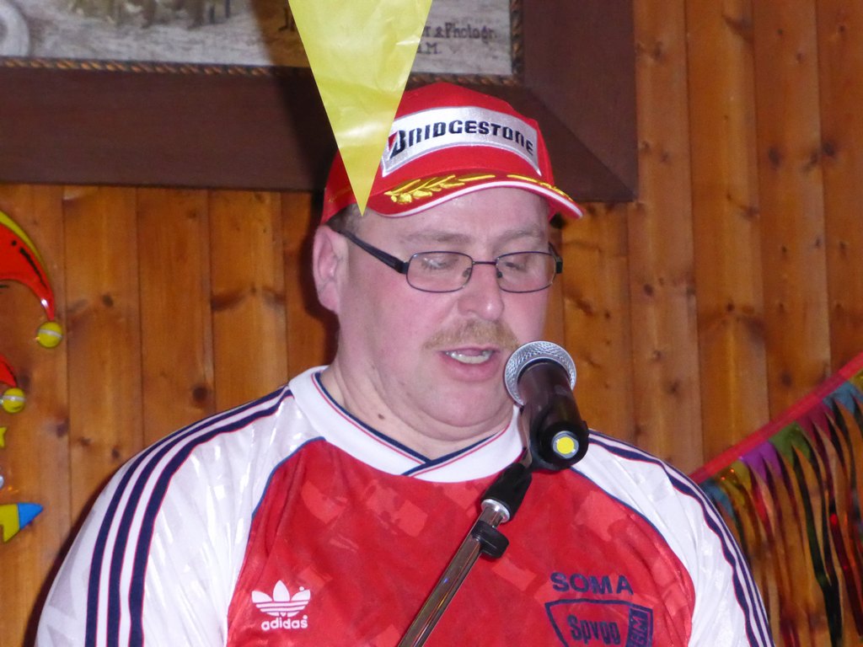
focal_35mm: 160
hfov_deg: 12.3
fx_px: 3989
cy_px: 324
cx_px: 432
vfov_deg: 9.3
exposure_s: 1/60
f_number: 5.4
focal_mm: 25.9
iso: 1600
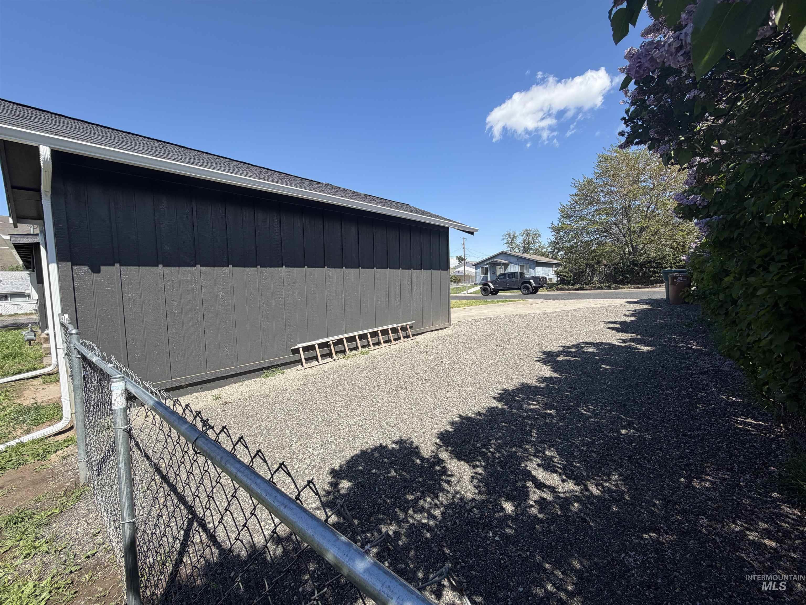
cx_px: 403
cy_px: 302
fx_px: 326
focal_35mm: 14
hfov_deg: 102.1
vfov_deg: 85.7
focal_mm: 2.22
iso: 32
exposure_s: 1/770
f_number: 2.2
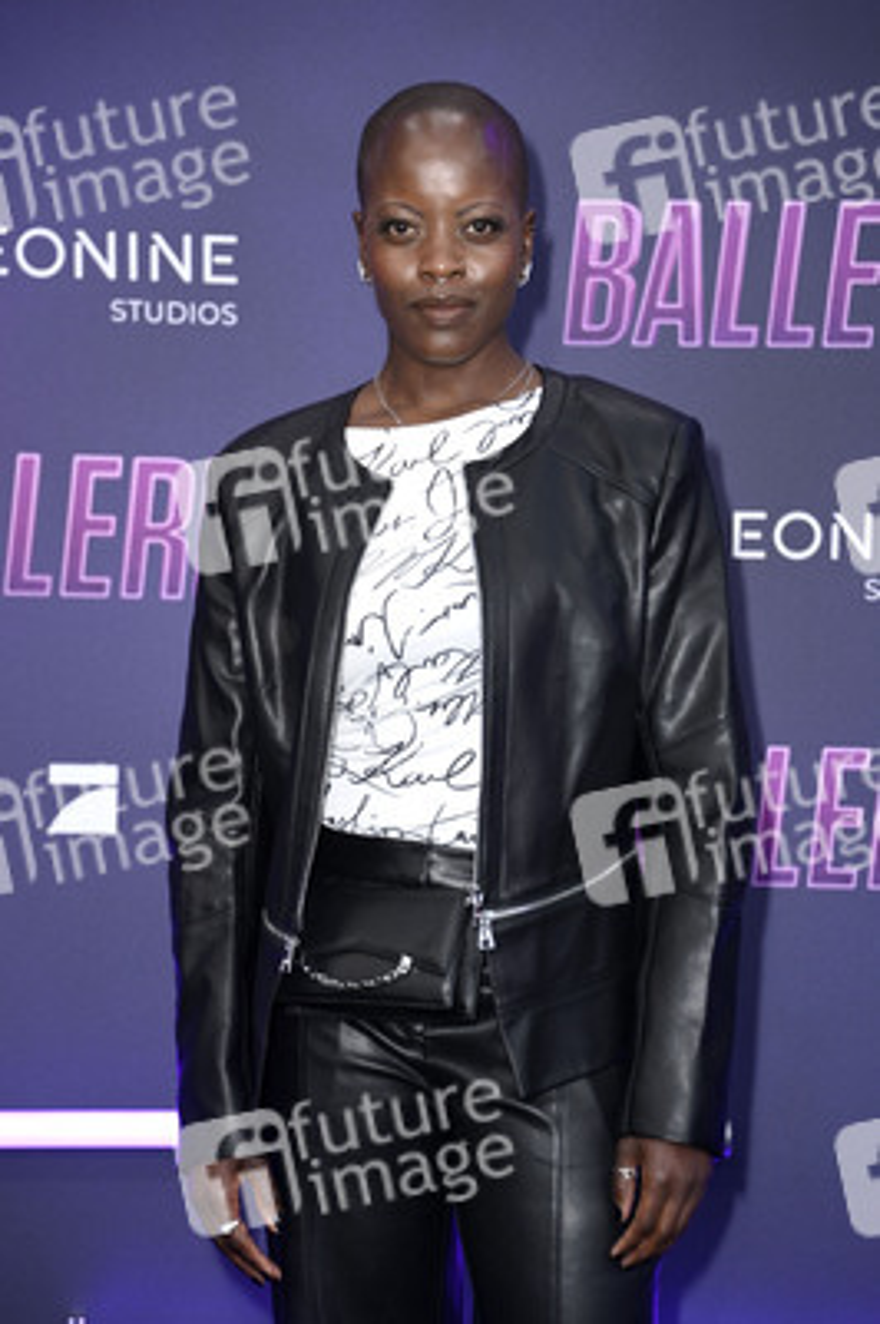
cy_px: 662
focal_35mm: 135
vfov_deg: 15.2
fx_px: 4958
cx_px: 440
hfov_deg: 10.1
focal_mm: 135
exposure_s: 1/250
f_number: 5.6
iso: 500
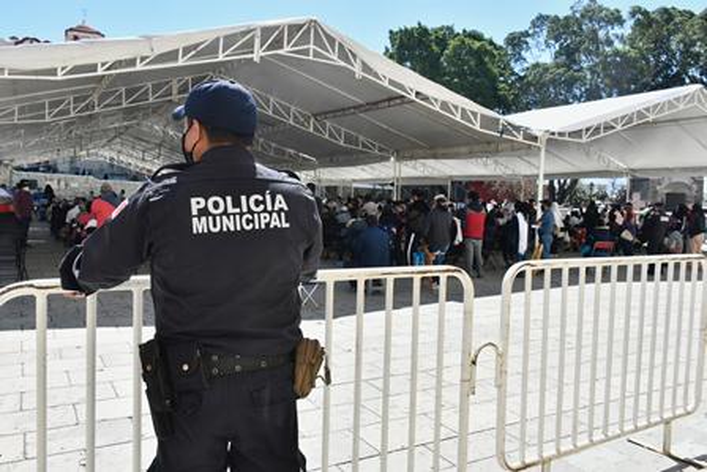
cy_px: 236
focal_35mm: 27
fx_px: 530
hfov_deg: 67.4
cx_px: 354
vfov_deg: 48.0
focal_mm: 18
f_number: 9
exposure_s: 1/500
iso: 200
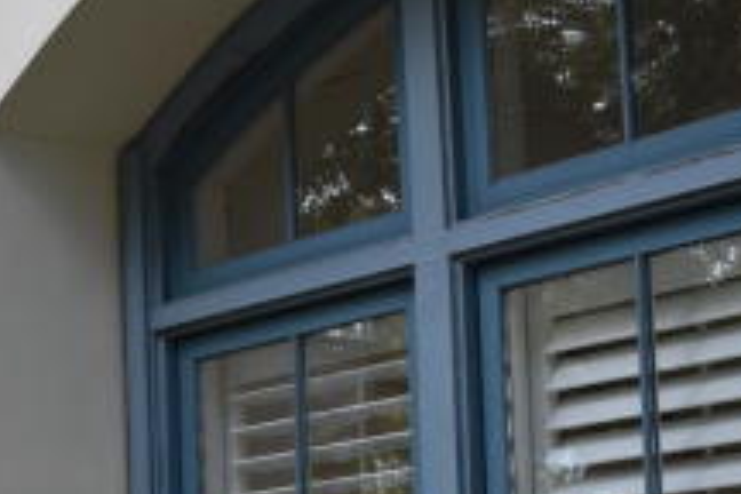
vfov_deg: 12.3
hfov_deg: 17.0
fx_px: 2264
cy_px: 487
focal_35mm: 110
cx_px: -336
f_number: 5.6
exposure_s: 1/250
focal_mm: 22
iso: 250
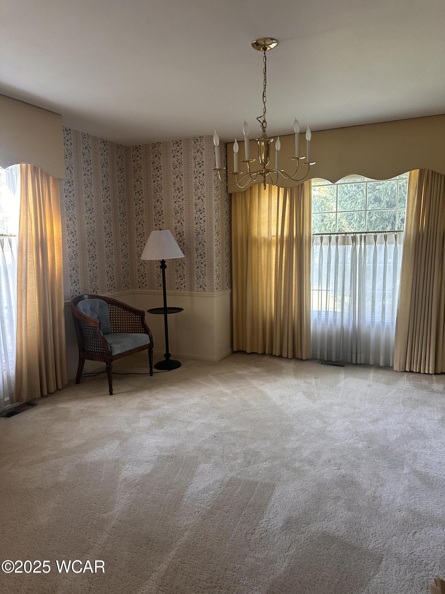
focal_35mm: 24
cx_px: 222
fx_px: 411
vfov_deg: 71.6
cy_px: 297
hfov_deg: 56.8
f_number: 1.78
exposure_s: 1/60
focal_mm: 6.86
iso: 320
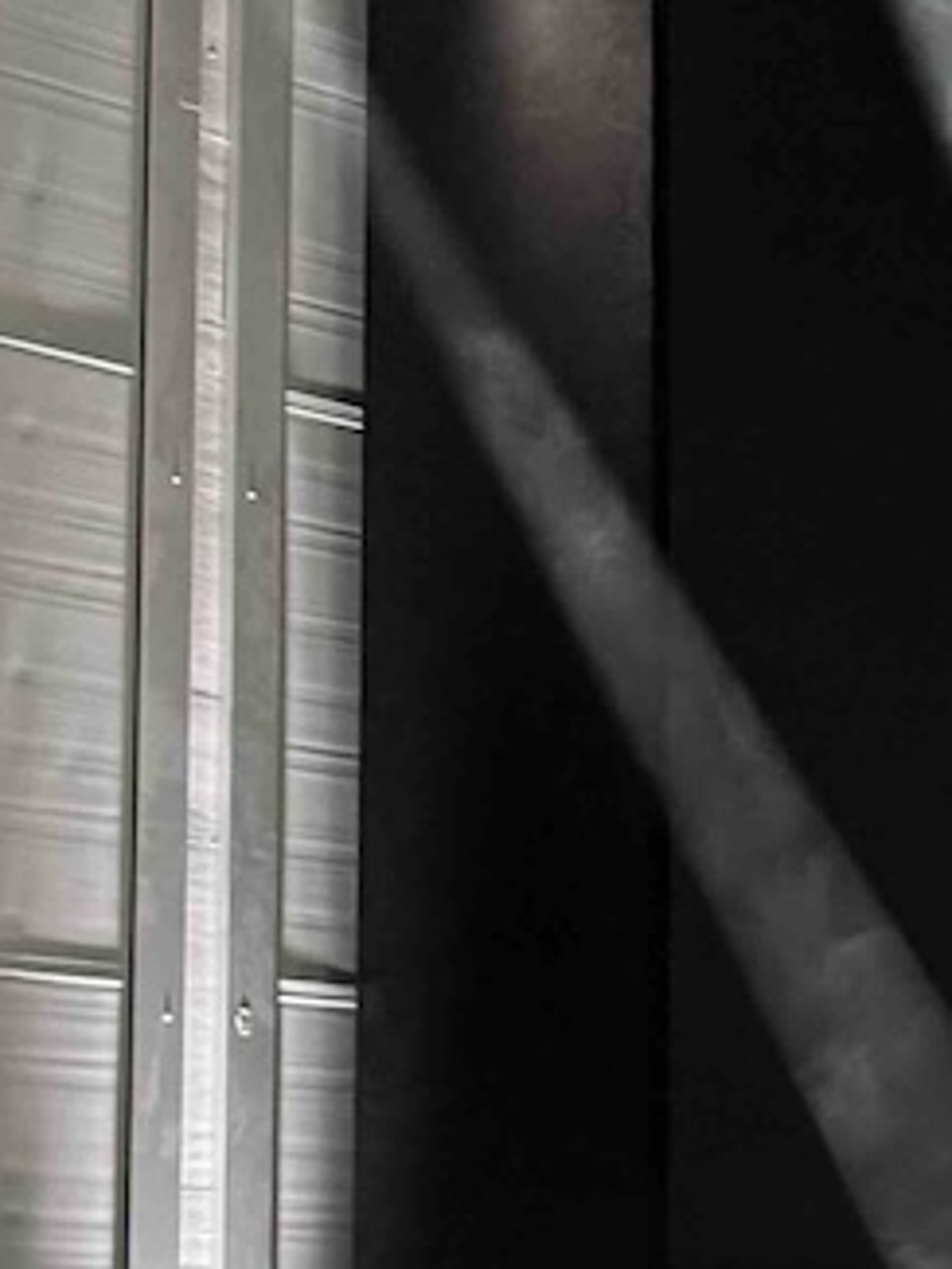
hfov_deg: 11.4
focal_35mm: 118
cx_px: 1896
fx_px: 4324
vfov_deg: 16.5
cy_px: 1152
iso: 400
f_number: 1.78
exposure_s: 1/60
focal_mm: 6.76
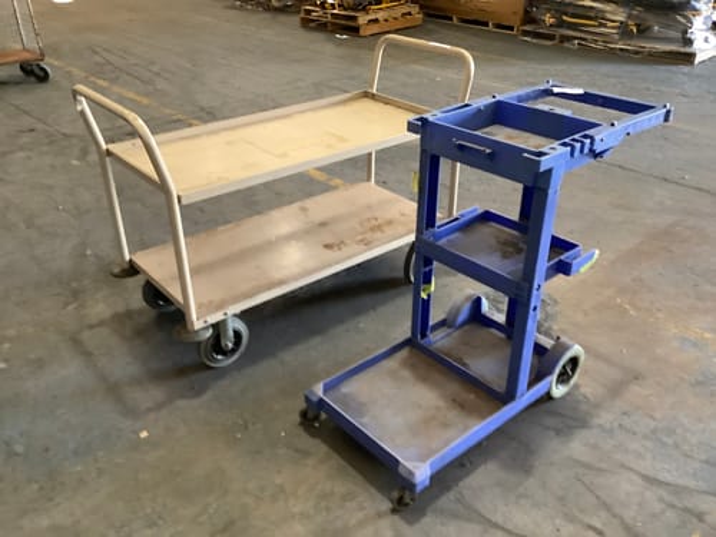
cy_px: 268
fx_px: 641
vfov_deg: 45.4
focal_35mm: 31
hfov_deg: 58.4
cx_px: 358
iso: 320
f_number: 2.4
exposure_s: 1/33
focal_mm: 3.3
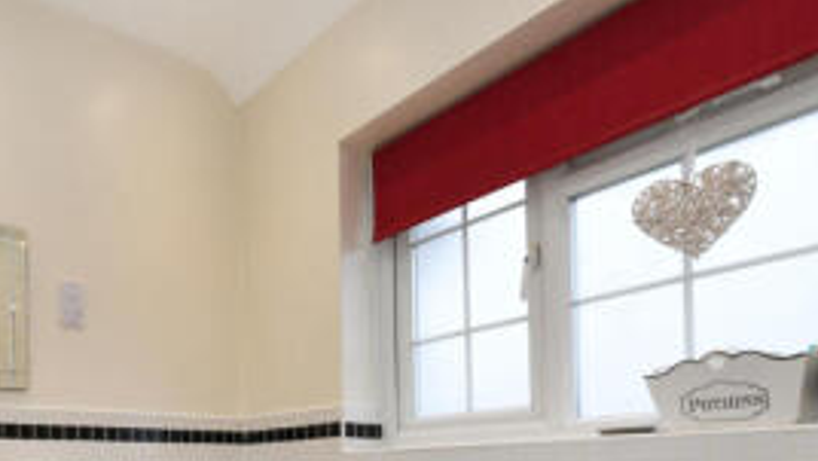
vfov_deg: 38.4
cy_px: 481
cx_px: 131
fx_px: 564
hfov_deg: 63.7
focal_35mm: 26
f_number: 10
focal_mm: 14
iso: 800
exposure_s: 1/80
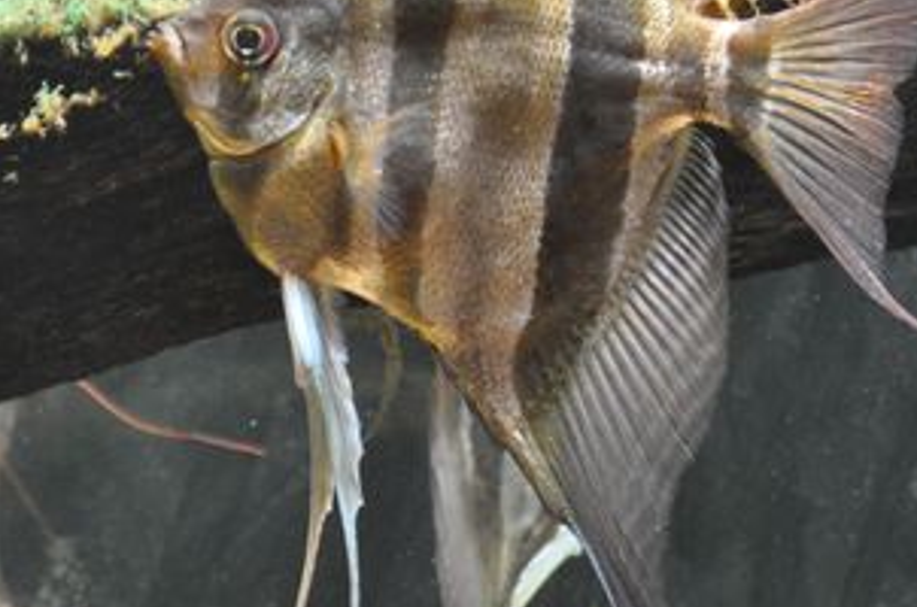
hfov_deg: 5.9
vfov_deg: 3.9
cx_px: 164
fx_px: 8922
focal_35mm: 351
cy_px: 118
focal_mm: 98
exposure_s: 1/13
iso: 1600
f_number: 5.6
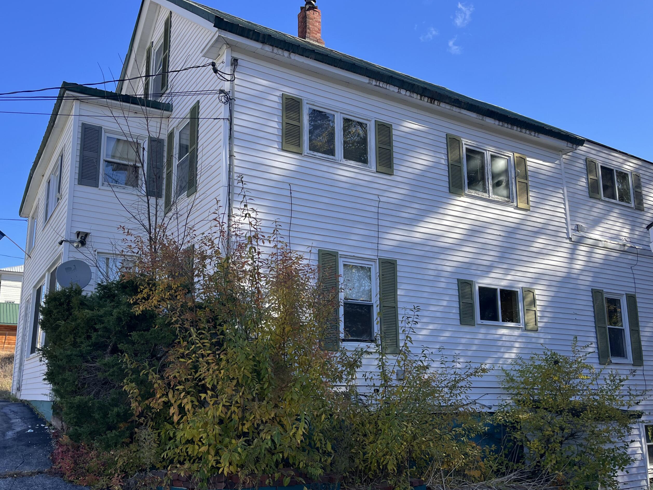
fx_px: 585
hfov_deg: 58.1
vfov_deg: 45.3
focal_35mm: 31
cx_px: 281
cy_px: 277
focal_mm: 5.1
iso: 50
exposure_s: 1/1186
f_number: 1.6
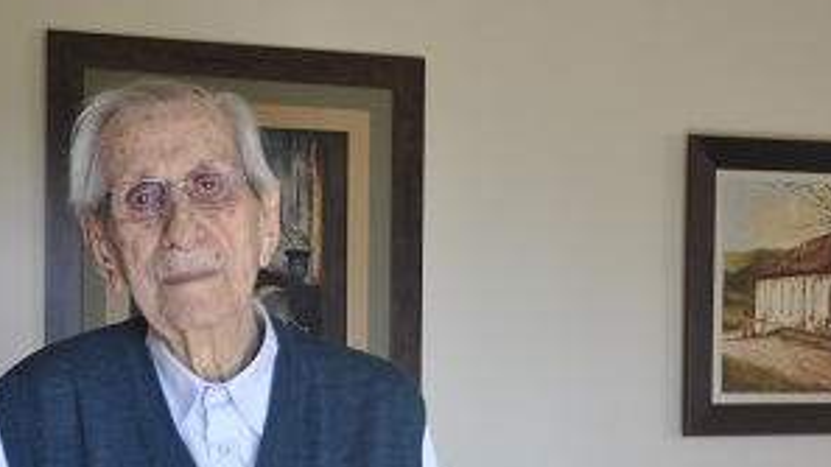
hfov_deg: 27.9
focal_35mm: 76
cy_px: 464
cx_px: 403
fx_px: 1674
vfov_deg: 15.6
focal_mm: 24
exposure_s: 1/80
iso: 400
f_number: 4.5
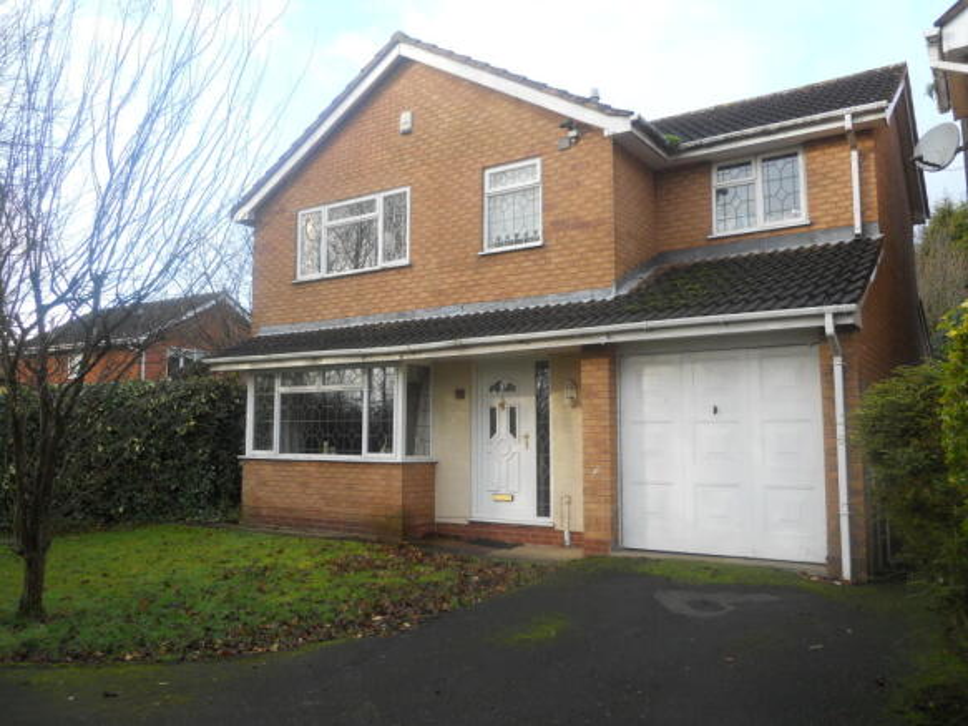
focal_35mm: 28
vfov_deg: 49.7
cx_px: 484
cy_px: 363
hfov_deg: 63.5
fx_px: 783
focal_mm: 5
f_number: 2.7
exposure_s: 1/250
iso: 125
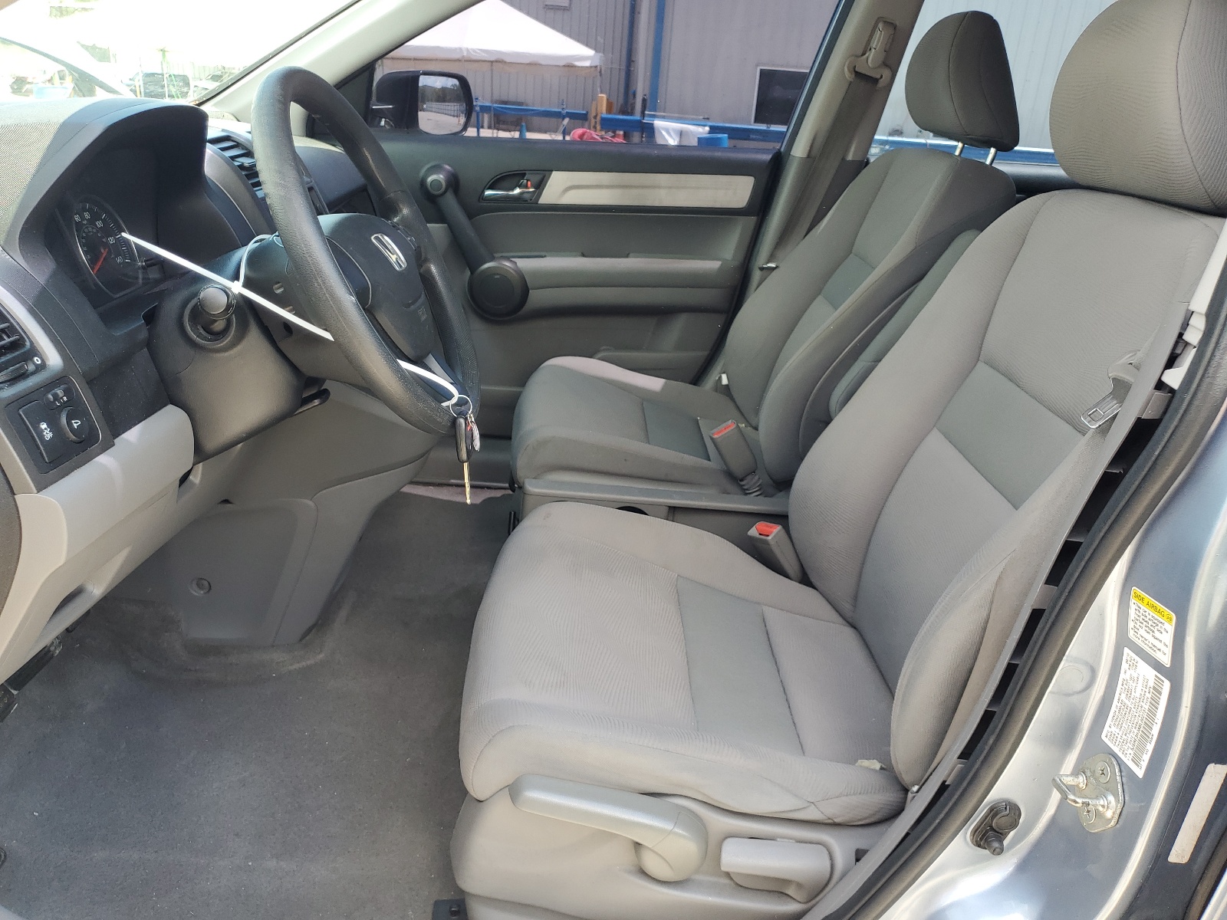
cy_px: 460
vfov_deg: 53.1
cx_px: 614
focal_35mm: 26
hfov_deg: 67.3
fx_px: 922
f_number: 1.5
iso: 50
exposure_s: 1/213
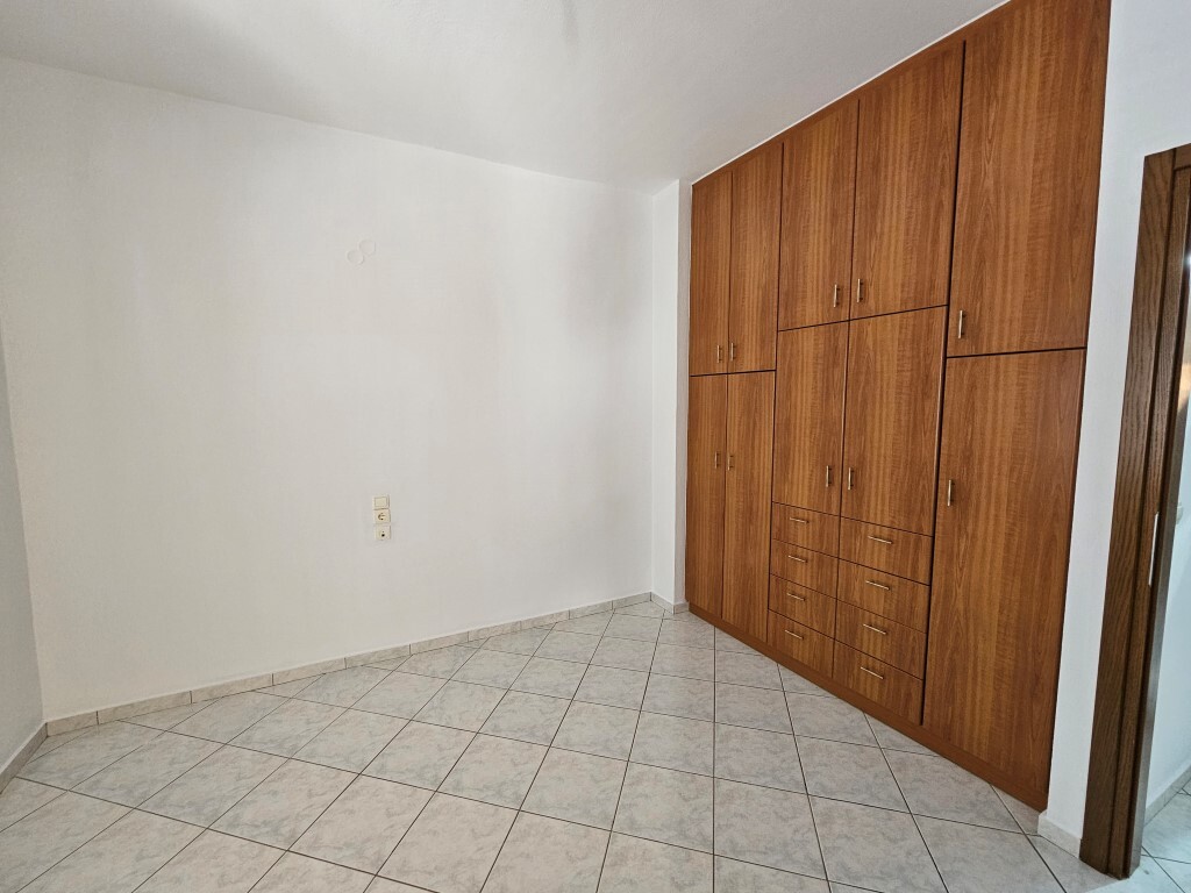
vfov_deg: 89.9
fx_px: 447
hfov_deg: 106.2
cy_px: 446
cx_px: 596
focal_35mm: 13
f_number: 2.2
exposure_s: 1/33
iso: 320
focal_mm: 2.2
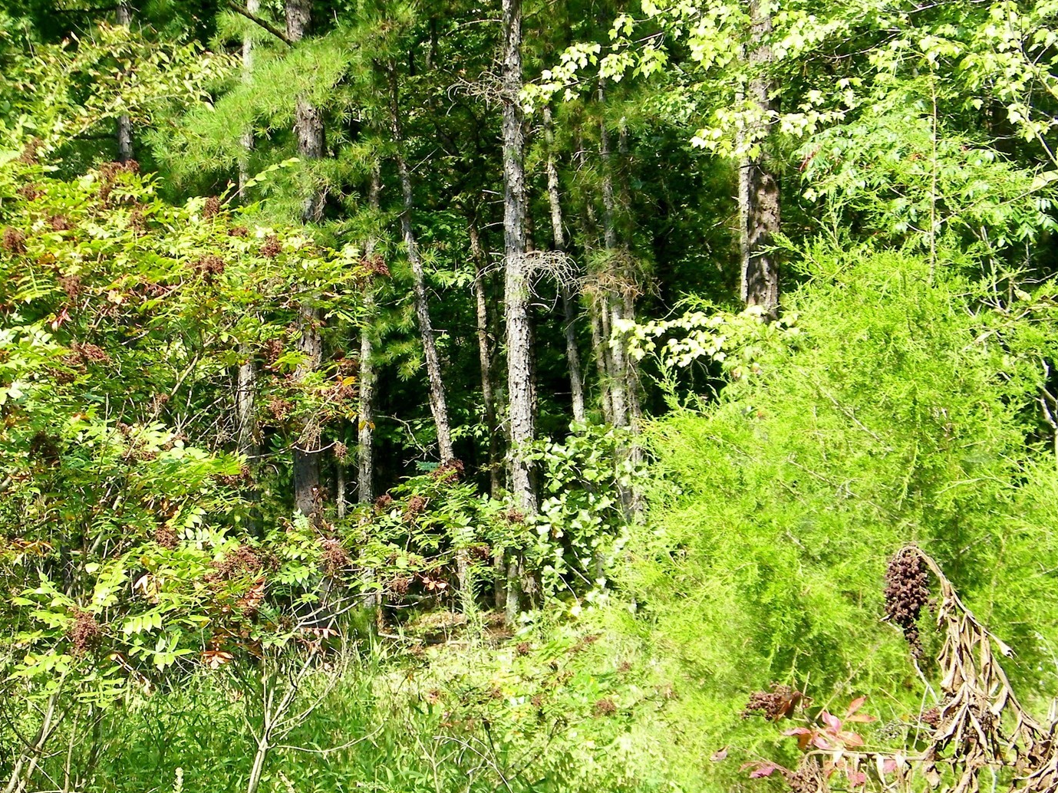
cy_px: 515
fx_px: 2170
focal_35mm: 71
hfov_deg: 27.3
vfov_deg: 20.7
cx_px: 424
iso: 80
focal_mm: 9.1
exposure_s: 1/250
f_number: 4
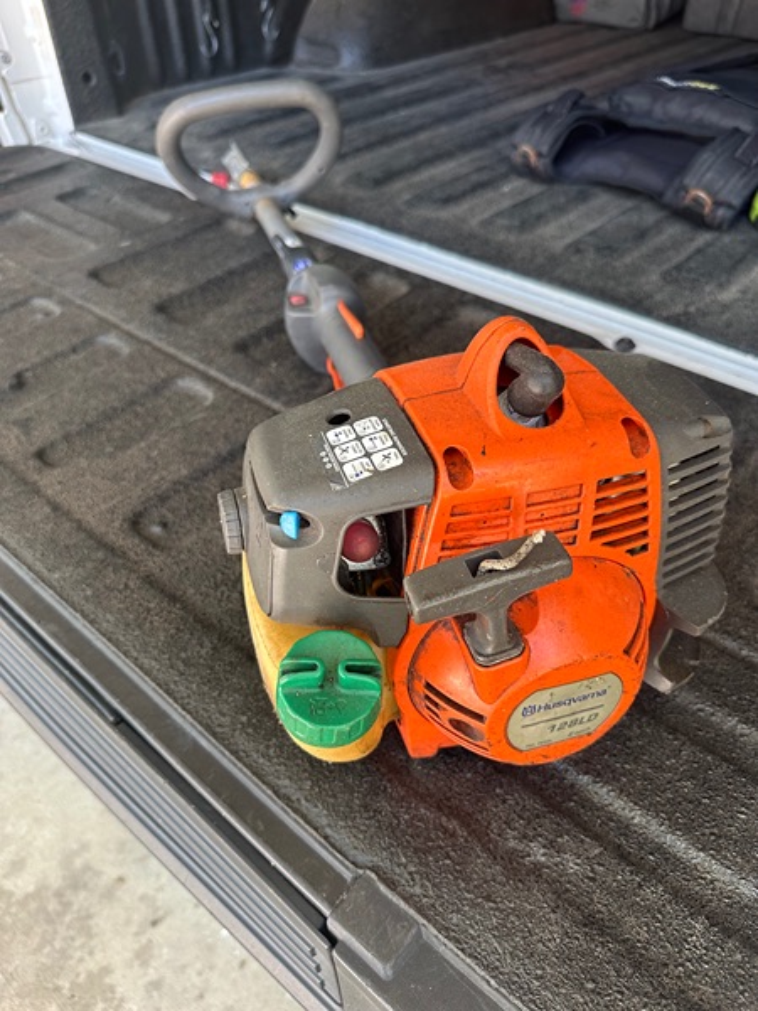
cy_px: 506
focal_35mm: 24
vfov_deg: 71.6
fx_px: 701
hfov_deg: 56.8
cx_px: 379
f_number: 1.78
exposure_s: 1/121
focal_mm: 6.86
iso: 160
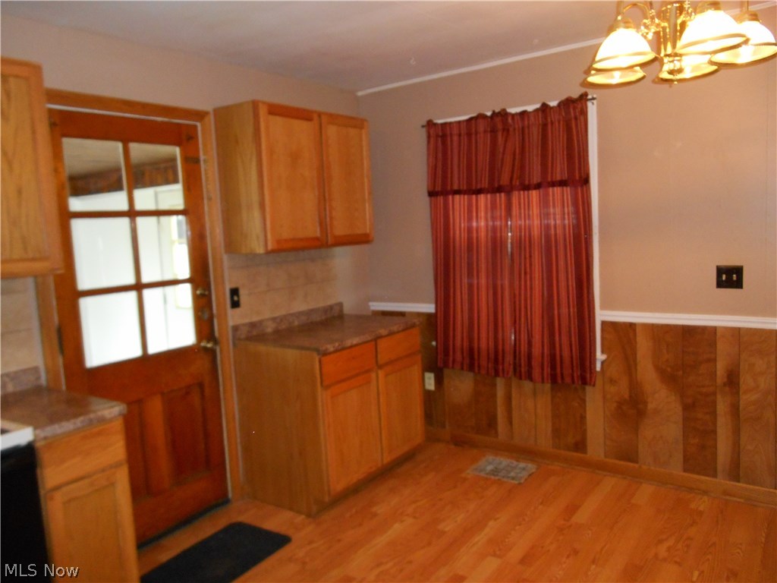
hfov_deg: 67.3
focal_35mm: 26
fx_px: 584
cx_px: 388
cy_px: 292
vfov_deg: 53.1
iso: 400
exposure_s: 1/25
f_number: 3.4
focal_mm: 4.7
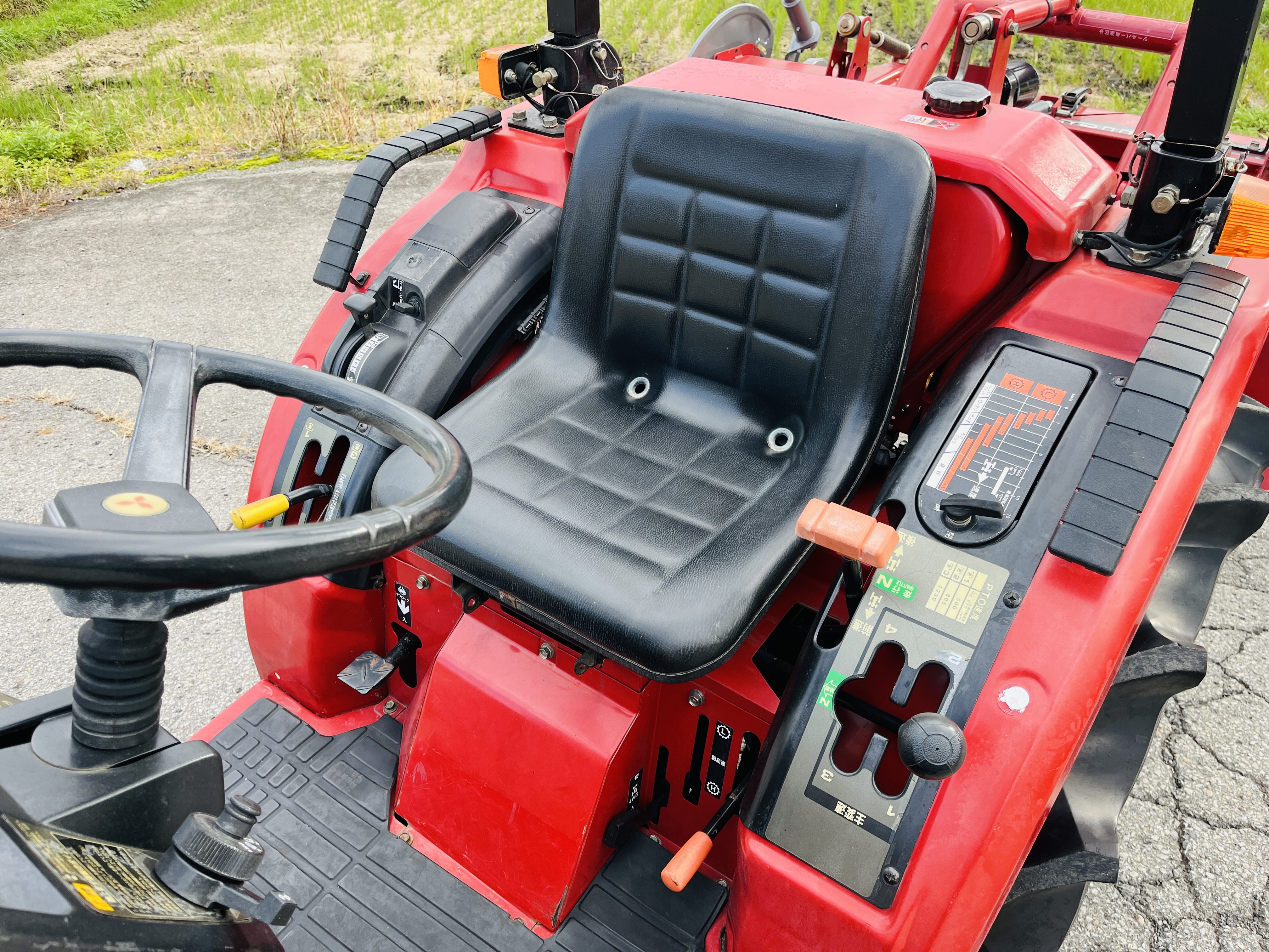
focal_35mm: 26
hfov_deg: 67.3
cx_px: 634
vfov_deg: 53.1
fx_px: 953
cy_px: 476
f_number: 1.6
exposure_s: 1/218
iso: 40
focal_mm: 5.1
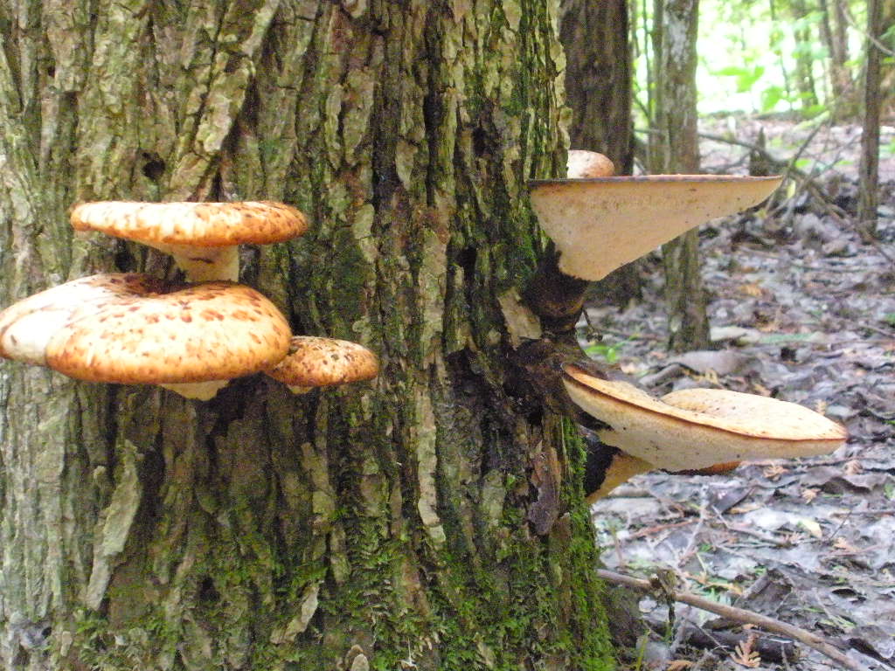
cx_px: 448
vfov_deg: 28.0
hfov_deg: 36.8
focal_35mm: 52
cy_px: 336
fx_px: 1344
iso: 1600
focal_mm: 9.1
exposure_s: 1/79
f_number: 4.4
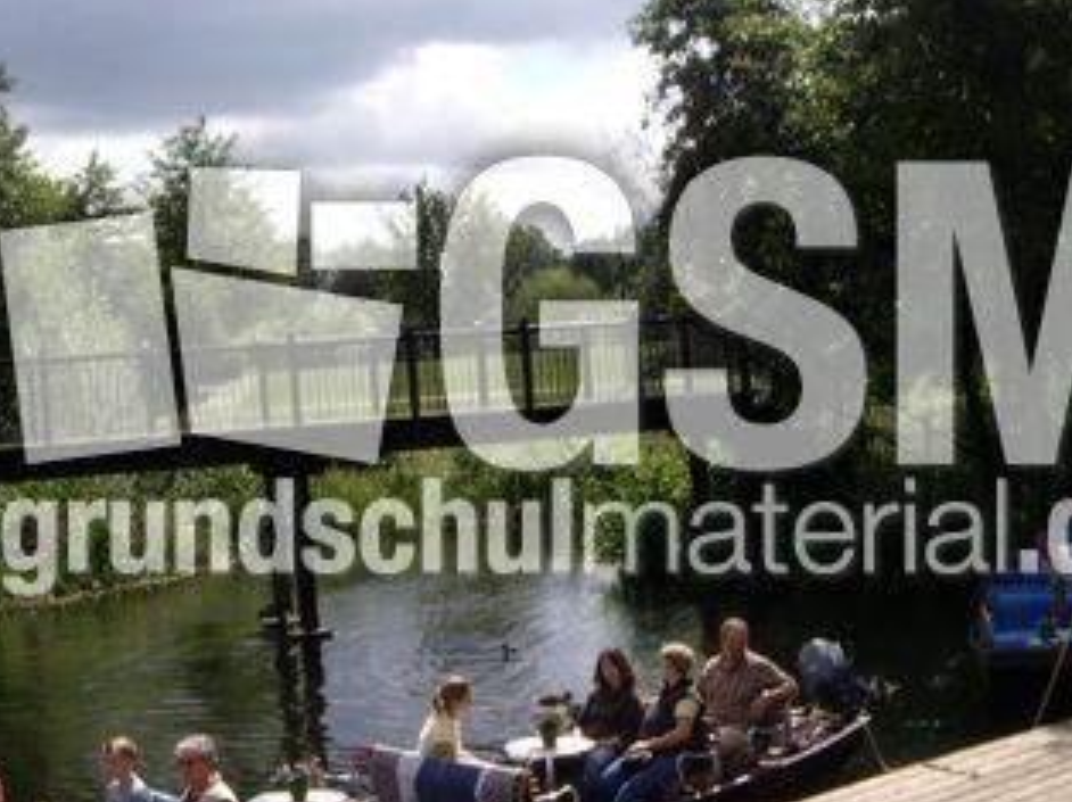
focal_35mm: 62
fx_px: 1919
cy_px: 375
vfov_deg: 23.6
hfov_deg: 31.2
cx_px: 584
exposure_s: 1/357
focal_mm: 6.4
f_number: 5.7
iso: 64
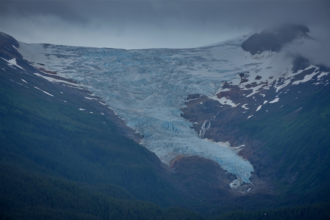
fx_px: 1421
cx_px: 165
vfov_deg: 8.9
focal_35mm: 155
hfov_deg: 13.2
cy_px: 110
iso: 100
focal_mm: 155
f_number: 9
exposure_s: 1/320
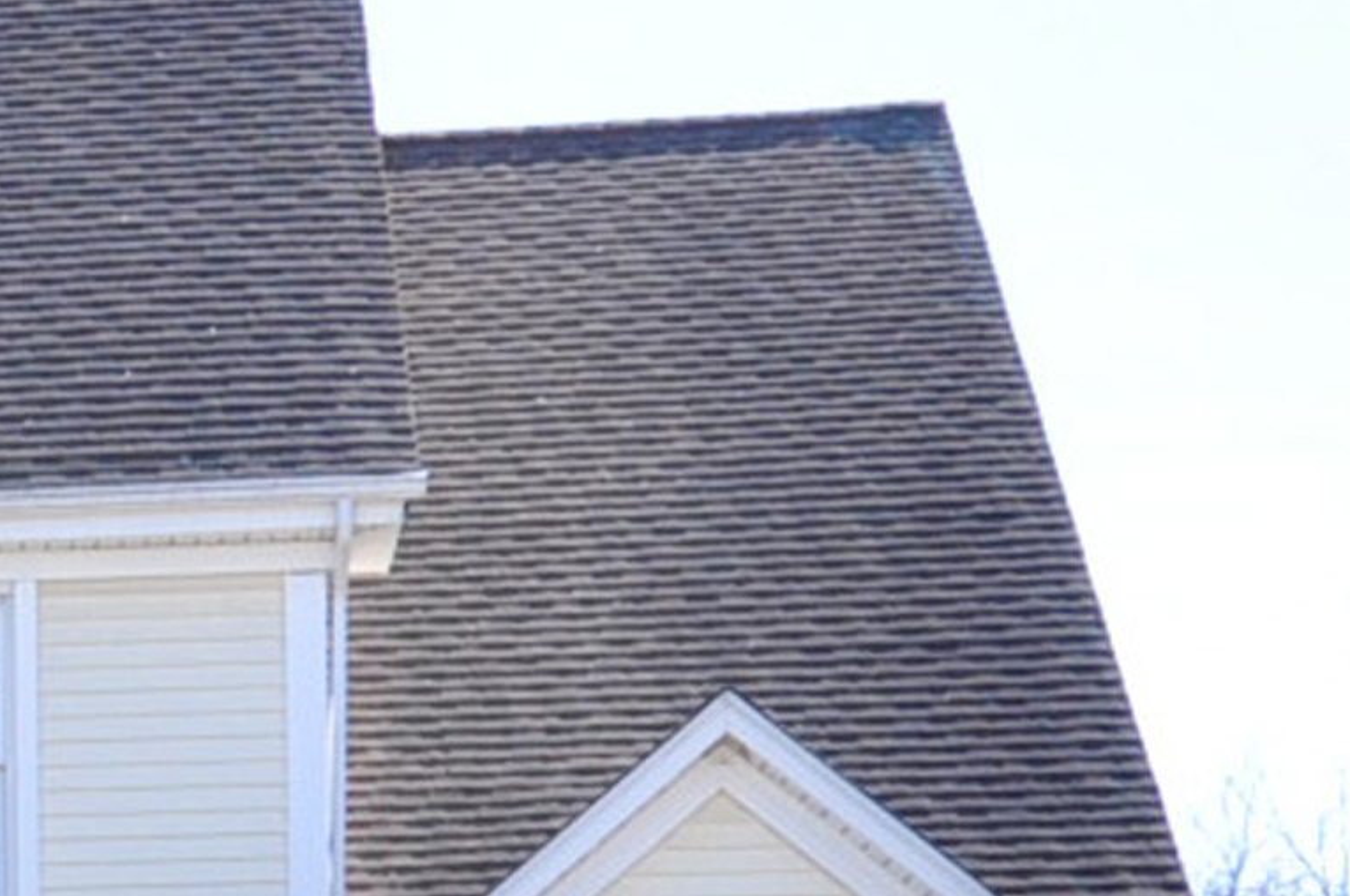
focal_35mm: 91
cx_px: -1002
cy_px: 1071
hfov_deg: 18.2
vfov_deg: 14.5
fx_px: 3408
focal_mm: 16
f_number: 8
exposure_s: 1/250
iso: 320
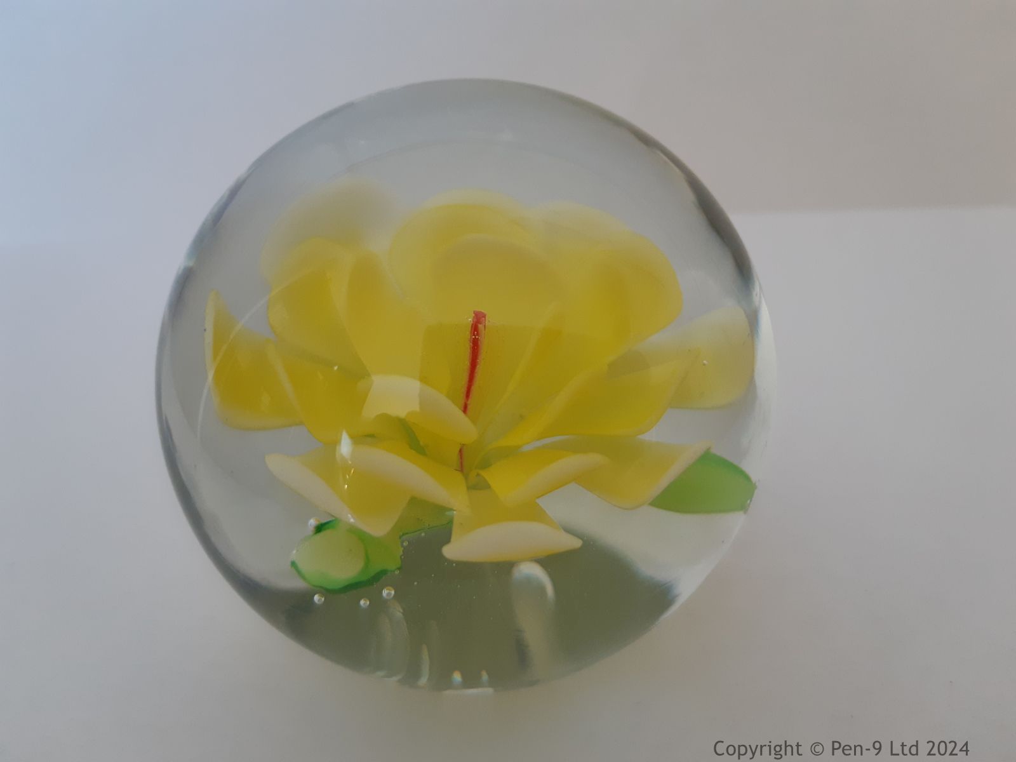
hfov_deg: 67.3
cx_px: 508
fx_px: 763
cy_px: 381
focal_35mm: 26
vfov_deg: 53.1
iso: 200
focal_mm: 3.93
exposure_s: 1/60
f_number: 1.7
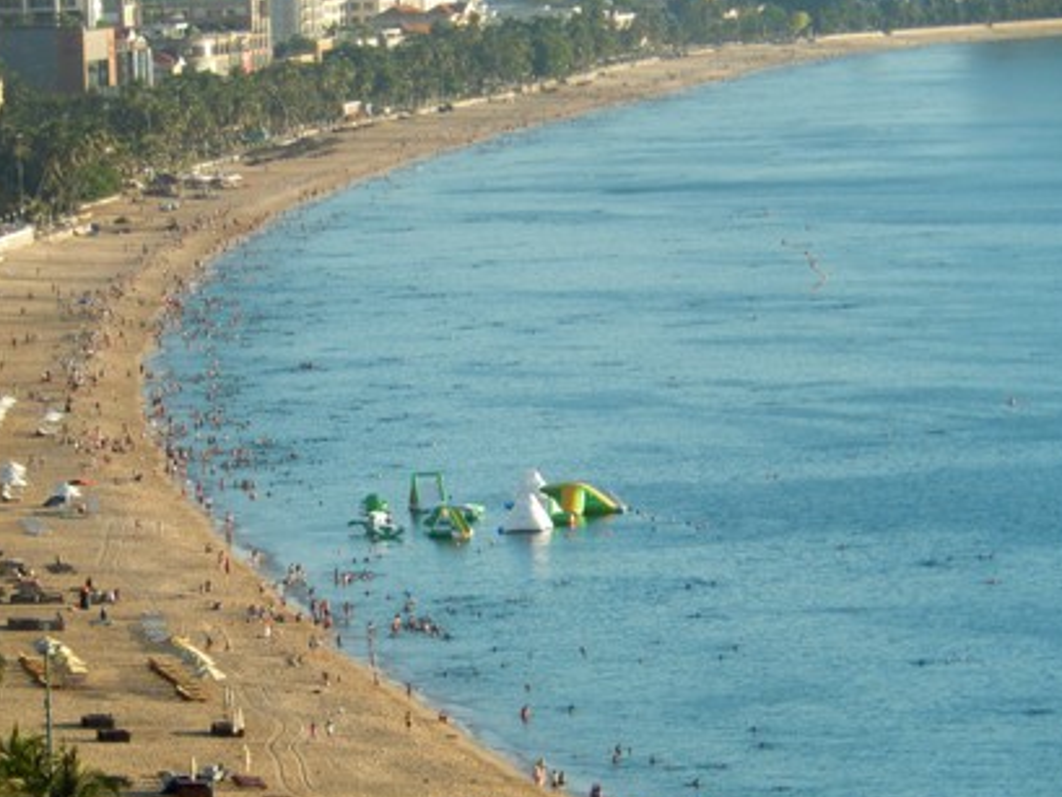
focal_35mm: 307
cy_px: 472
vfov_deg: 4.8
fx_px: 9421
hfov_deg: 6.5
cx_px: 406
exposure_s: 1/250
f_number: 5.8
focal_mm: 42.8
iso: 125
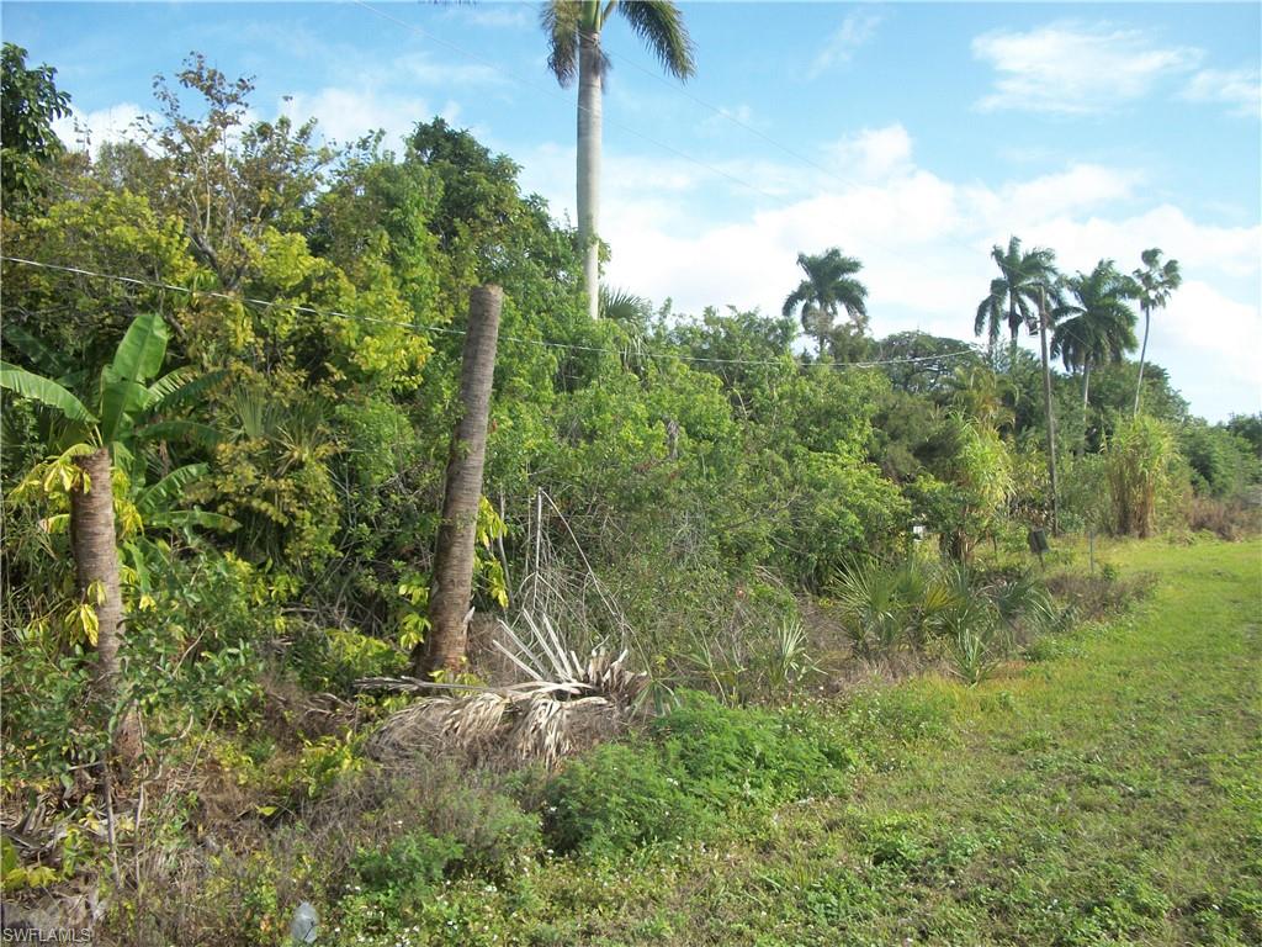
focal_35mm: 32
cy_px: 474
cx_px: 631
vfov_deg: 44.2
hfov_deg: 56.8
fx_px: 1167
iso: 80
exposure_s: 1/100
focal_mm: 5.7
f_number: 8.8
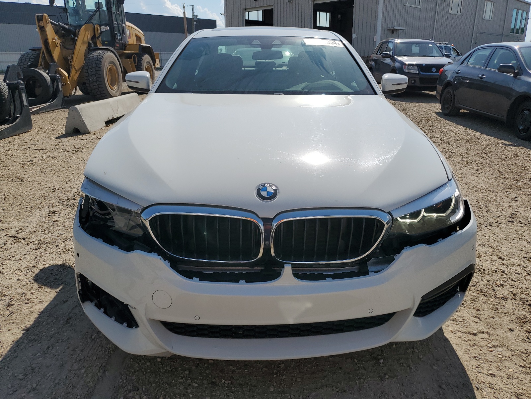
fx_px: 399
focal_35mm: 26
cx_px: 266
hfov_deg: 67.3
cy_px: 200
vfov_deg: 53.1
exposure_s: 1/10000
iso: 50
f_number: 1.5
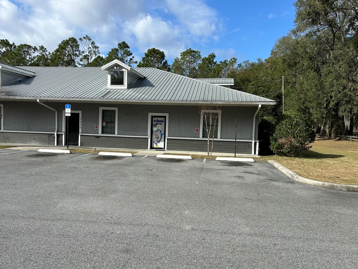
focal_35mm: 27
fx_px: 279
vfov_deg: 51.4
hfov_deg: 65.3
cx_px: 176
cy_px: 136
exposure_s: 1/4444
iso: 50
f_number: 1.5
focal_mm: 5.7
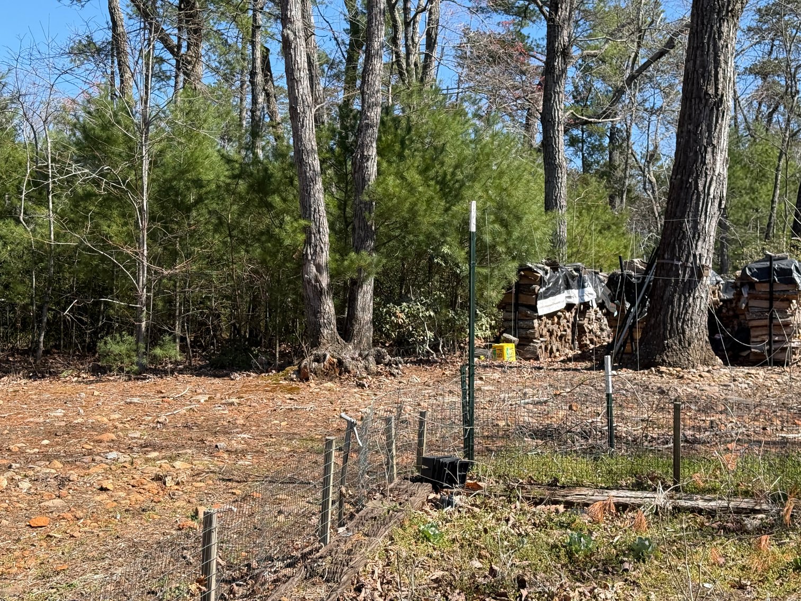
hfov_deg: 39.7
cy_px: 300
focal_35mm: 48
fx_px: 1111
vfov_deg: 30.3
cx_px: 400
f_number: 1.78
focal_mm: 6.76
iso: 100
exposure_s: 1/2415
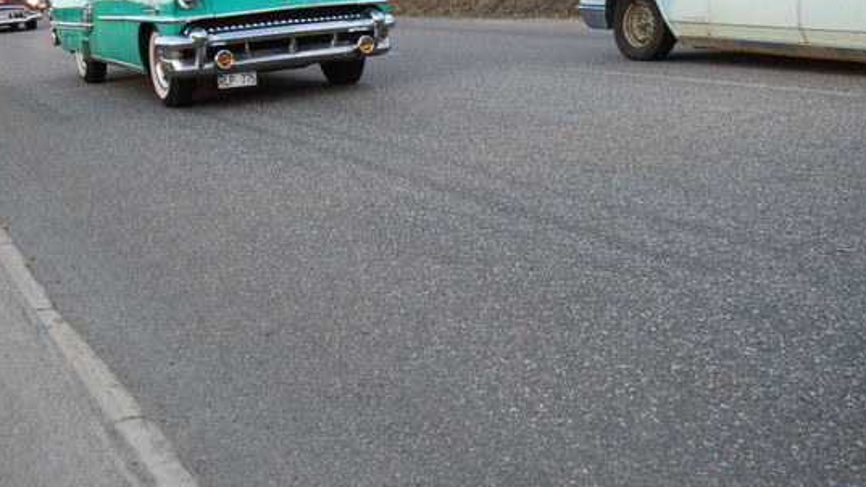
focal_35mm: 45
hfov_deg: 45.4
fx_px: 1033
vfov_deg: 26.4
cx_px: 398
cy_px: 174
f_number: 4.5
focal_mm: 24
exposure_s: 1/80
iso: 200
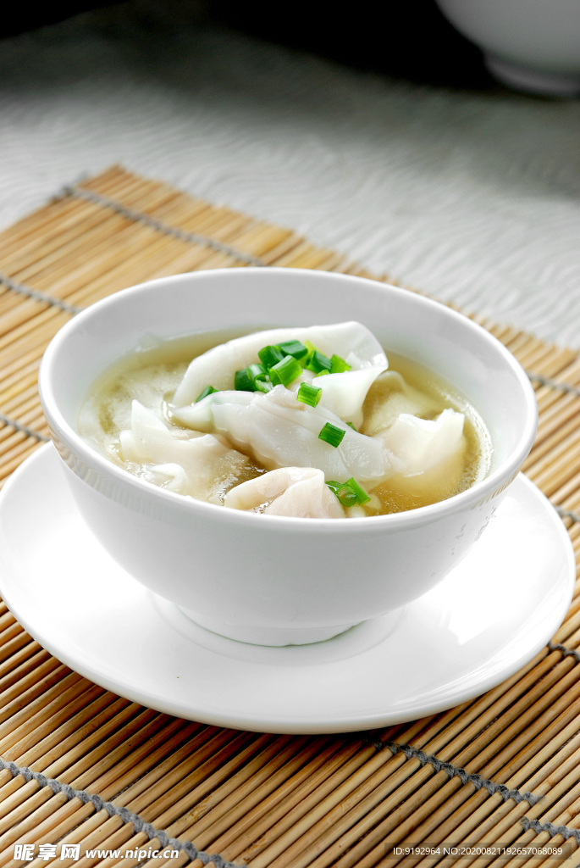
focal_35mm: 120
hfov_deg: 11.4
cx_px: 290
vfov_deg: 17.0
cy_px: 434
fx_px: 2893
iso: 100
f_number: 8
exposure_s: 1/3
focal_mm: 80
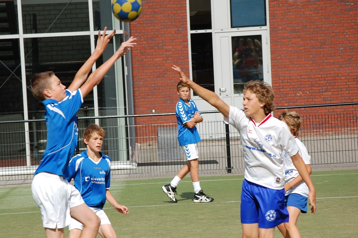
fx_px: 1788
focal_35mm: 180
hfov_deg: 11.4
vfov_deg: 7.6
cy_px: 119
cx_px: 179
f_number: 7.1
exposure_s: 1/800
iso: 200
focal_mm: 120
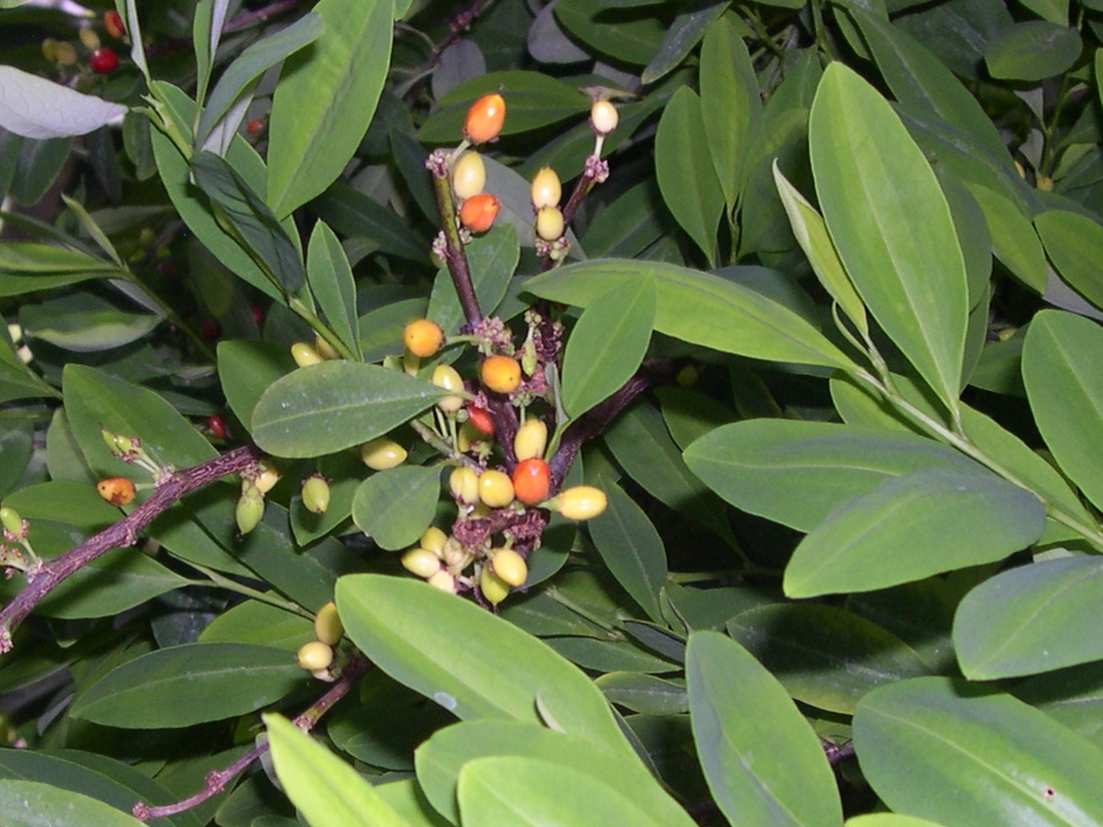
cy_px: 414
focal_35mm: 38
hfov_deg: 49.0
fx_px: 1211
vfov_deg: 37.7
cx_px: 552
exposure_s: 1/30
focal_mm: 8
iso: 100
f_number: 7.6
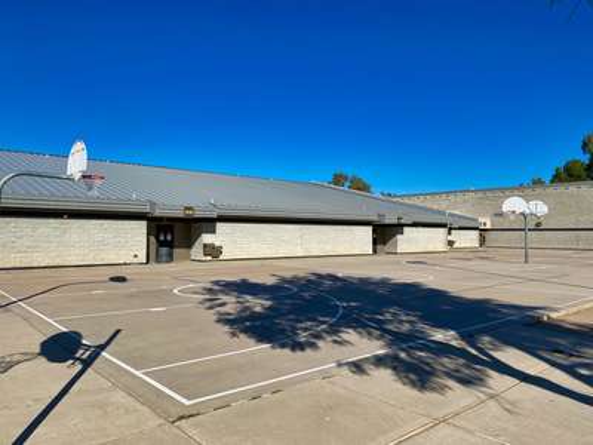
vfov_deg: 53.1
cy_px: 222
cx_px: 296
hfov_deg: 67.3
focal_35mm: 26
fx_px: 445
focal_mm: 4.25
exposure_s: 1/4831
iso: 32
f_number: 1.8
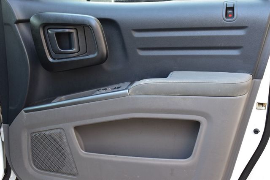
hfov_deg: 37.9
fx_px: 394
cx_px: 135
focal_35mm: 52
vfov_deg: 25.7
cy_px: 90
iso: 400
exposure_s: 1/25
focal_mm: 35
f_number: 7.1
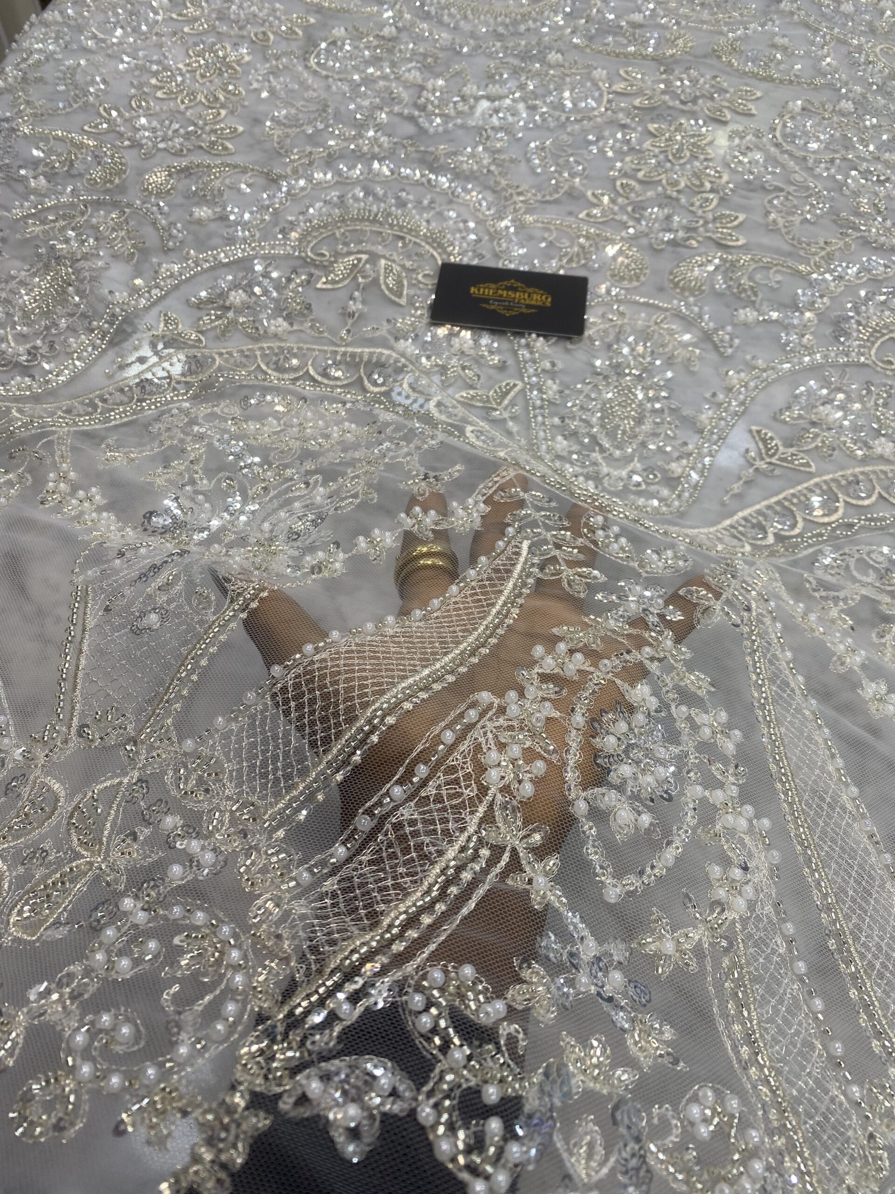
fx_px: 896
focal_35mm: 26
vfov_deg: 67.3
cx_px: 448
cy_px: 597
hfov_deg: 53.1
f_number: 1.8
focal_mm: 4.25
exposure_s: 1/100
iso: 50
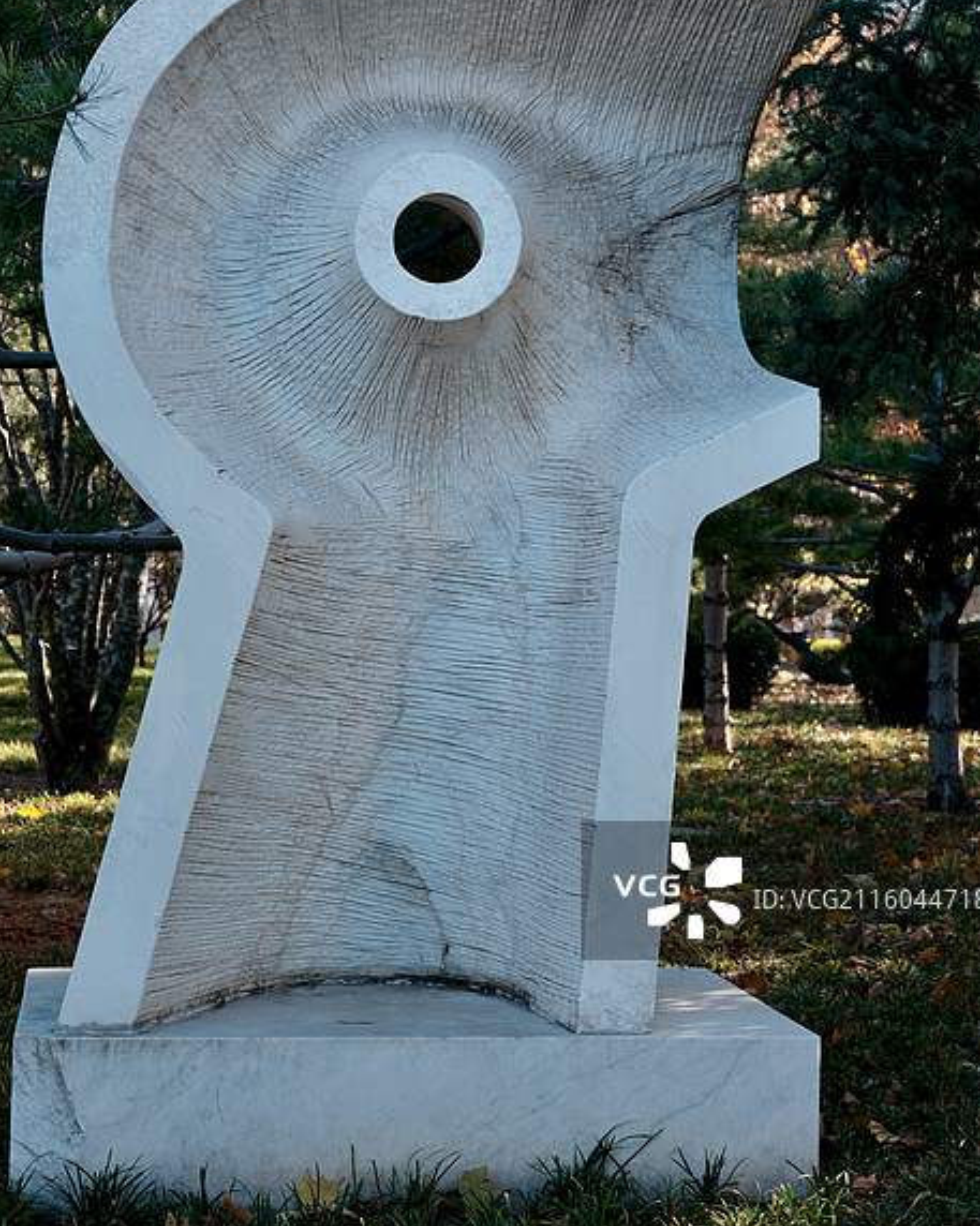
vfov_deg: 28.3
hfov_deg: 22.8
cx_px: 487
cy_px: 489
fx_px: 2431
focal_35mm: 67
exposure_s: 1/350
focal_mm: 34.3
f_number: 3.9
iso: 250
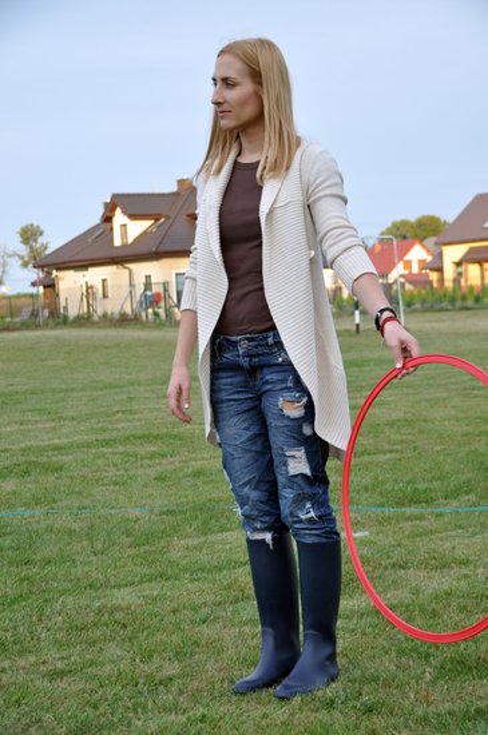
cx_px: 244
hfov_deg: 17.4
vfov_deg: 26.0
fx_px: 1591
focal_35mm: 78
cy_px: 368
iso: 200
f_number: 5.6
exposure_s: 1/125
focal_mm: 52
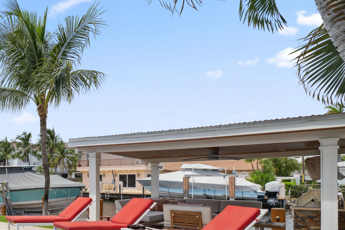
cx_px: -27
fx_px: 316
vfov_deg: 38.7
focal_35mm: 33
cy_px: 178
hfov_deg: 44.8
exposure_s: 1/640
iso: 250
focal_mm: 14
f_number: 7.1
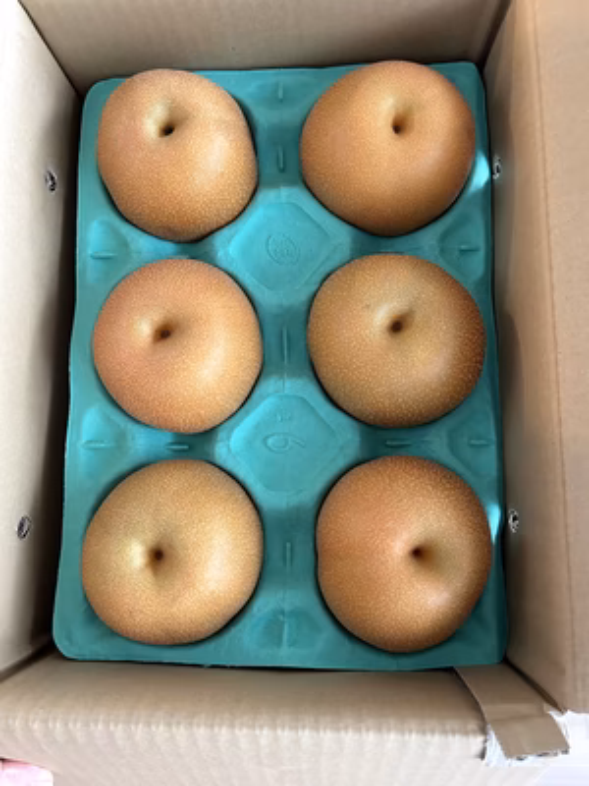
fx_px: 590
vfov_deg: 67.3
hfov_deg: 53.1
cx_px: 294
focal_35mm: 26
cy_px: 393
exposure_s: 1/60
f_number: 1.5
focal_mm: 5.7
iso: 250
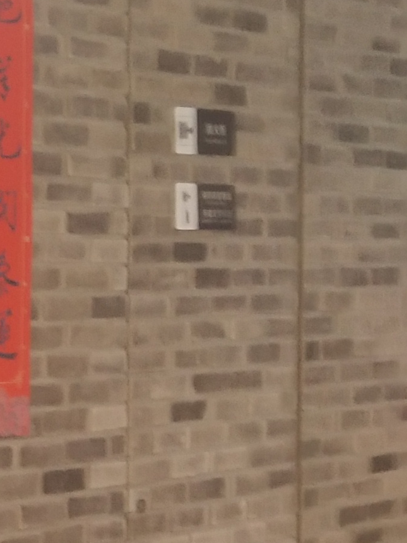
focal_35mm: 134
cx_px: -485
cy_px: 284
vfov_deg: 14.7
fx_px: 2101
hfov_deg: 10.0
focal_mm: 3.95
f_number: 1.8
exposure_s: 1/50
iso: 187
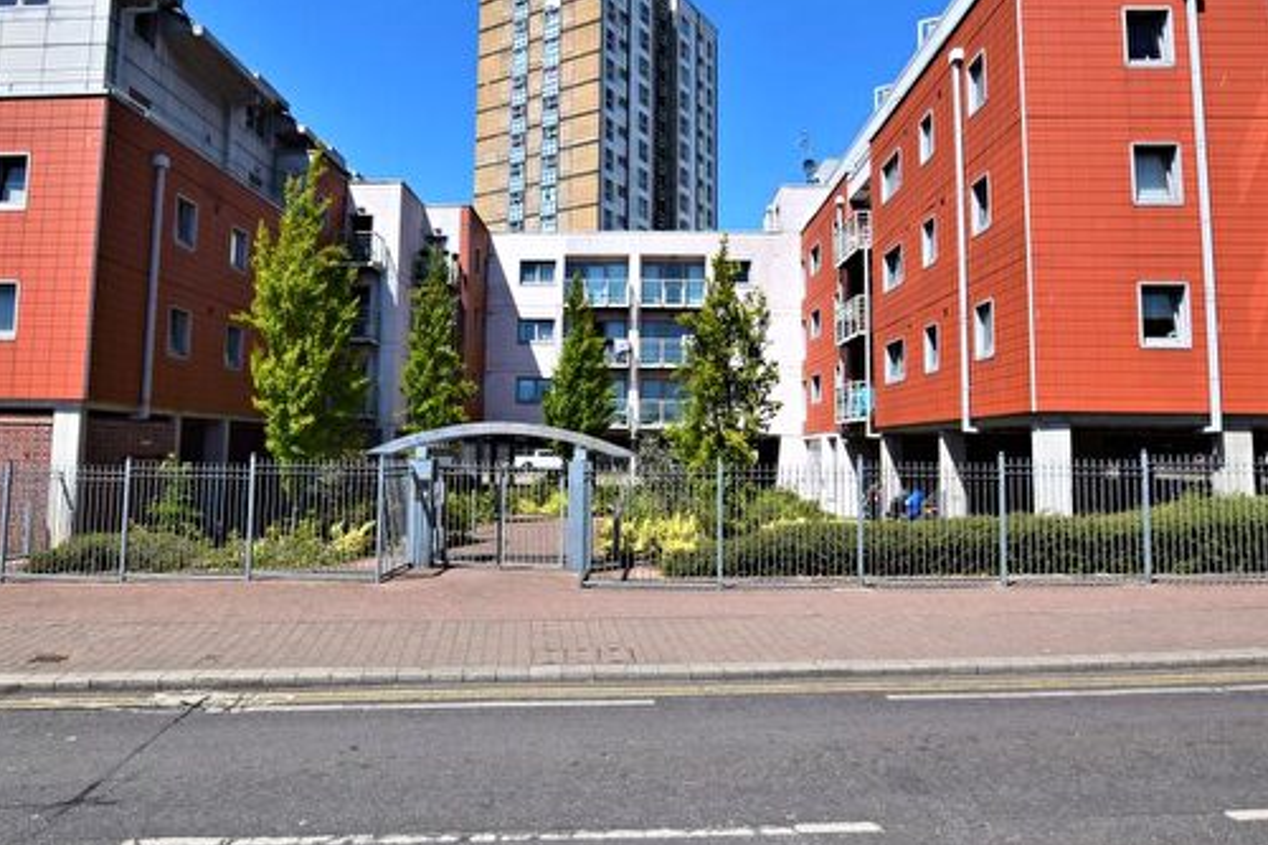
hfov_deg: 81.0
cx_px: 578
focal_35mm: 21
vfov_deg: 59.3
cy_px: 373
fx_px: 739
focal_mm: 10
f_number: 11
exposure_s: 1/500
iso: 320
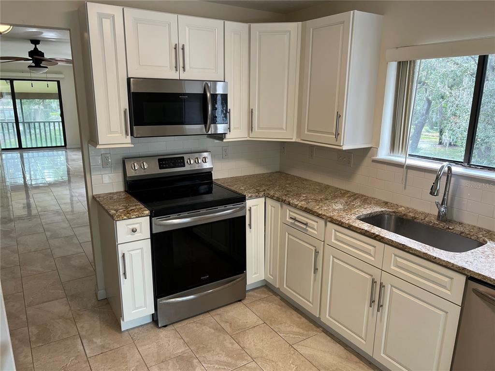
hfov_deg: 67.3
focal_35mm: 26
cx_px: 248
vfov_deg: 53.1
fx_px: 372
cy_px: 186
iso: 80
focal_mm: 5.7
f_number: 1.5
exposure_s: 1/120
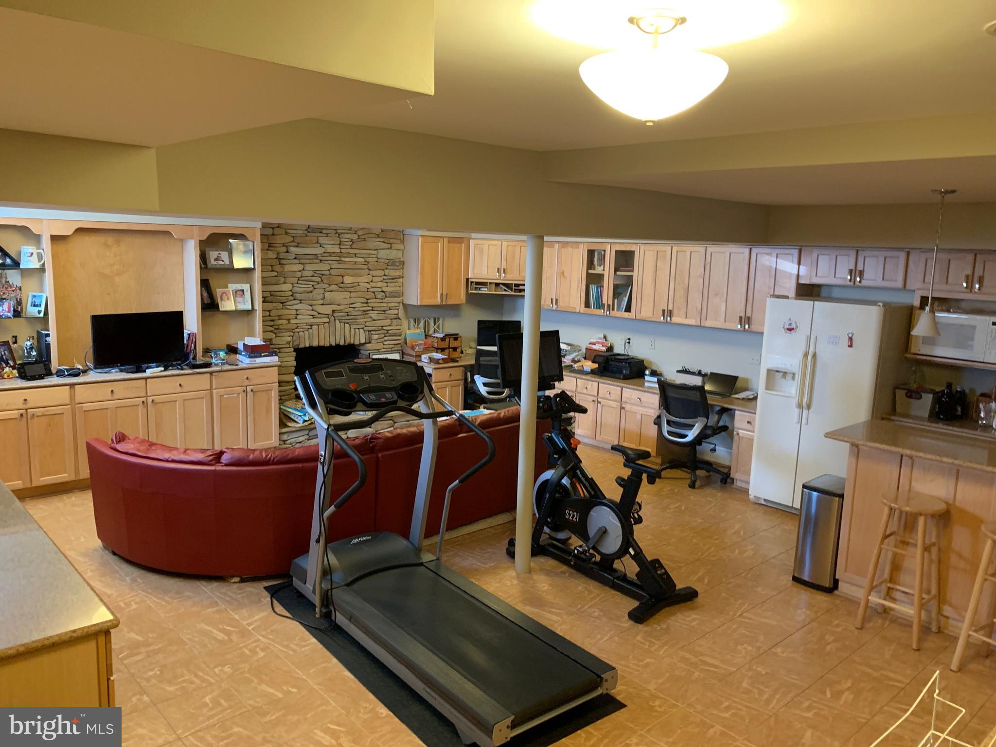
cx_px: 498
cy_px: 374
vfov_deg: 53.1
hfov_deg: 67.3
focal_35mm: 26
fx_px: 748
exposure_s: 1/40
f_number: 1.8
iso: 400
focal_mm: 4.25
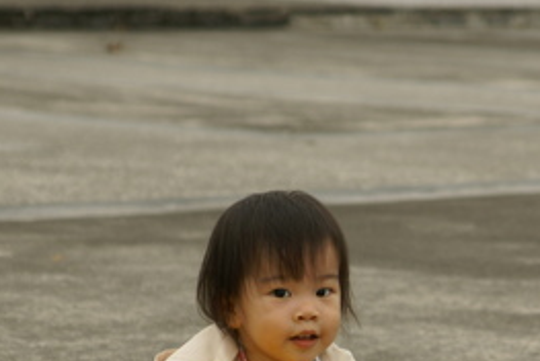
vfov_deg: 5.0
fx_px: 4114
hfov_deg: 7.5
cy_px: 325
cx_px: 341
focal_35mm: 274
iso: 100
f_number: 4.5
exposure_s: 1/160
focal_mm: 80
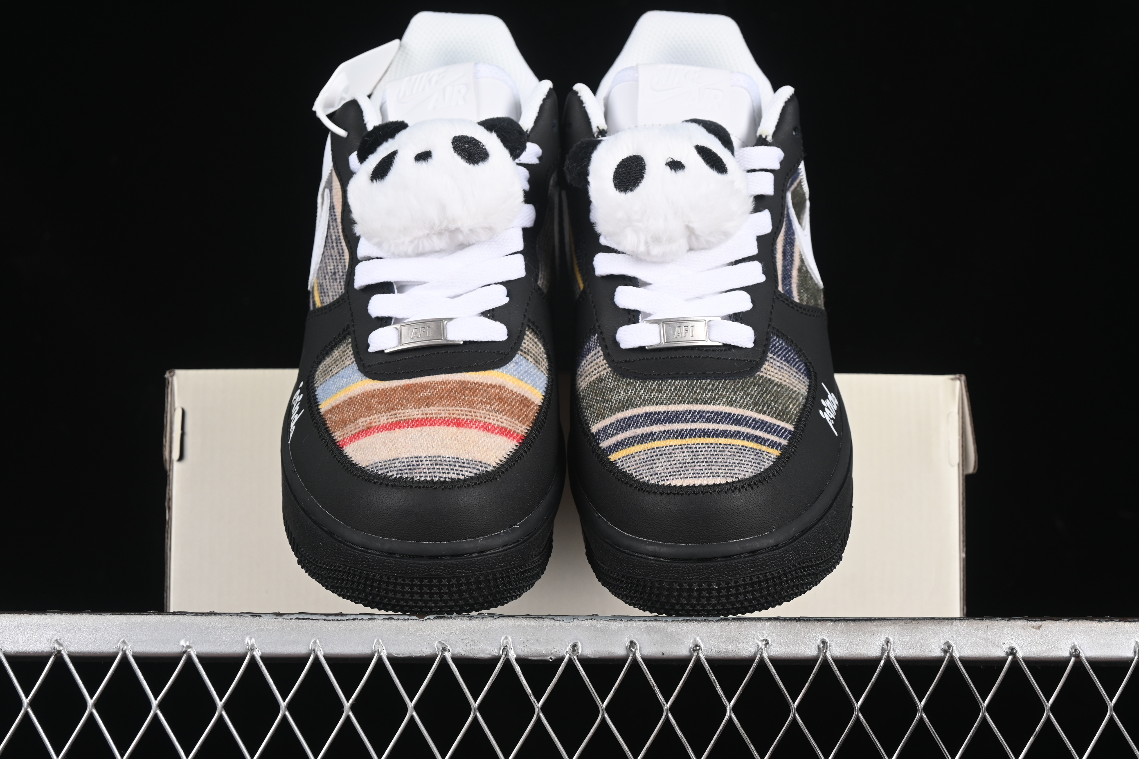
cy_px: 380
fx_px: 2373
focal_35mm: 75
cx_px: 570
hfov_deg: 27.0
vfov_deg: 18.2
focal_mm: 50
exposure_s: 1/80
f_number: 7.1
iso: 160
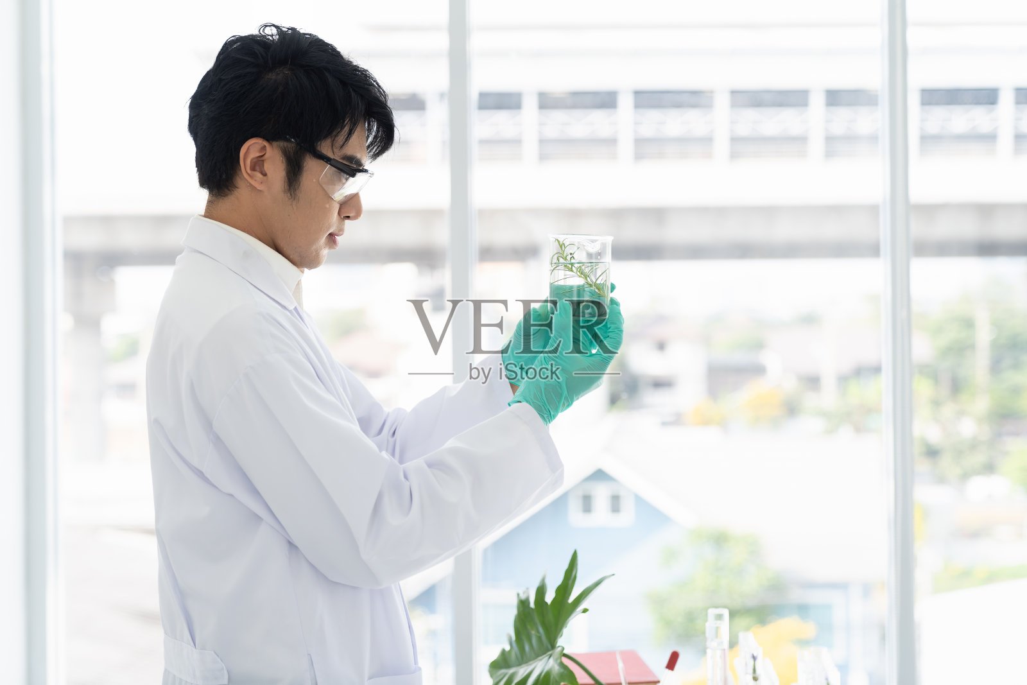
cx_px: 514
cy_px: 342
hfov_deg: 33.4
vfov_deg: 22.6
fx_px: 1712
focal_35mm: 60
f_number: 2.8
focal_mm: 60
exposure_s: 1/320
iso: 250
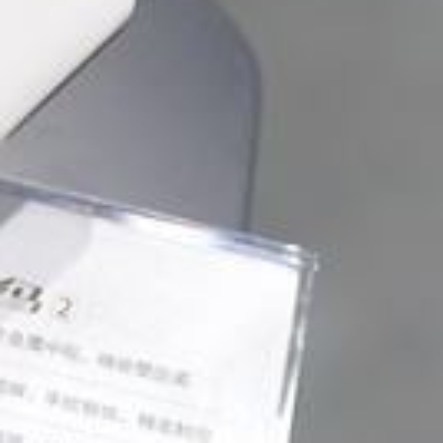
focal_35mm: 152
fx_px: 2201
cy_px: 164
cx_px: -294
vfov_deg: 11.5
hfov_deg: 10.9
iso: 800
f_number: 3.5
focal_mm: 50
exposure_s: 1/500
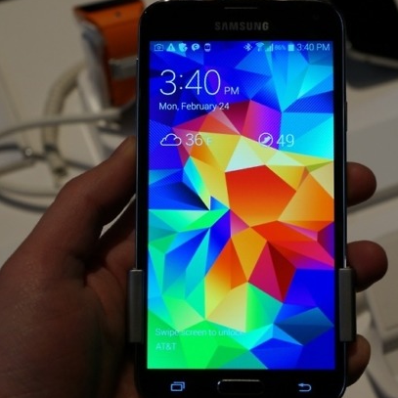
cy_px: 212
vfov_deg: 24.0
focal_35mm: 72
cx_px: 234
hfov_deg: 24.0
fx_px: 937
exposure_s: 1/60
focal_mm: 30
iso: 250
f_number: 5.6
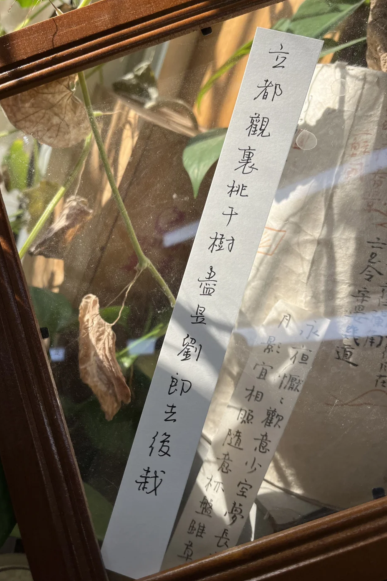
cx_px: 184
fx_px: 452
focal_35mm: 28
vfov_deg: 65.5
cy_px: 287
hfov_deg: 46.4
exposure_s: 1/1776
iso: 50
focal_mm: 5.1
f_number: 1.6
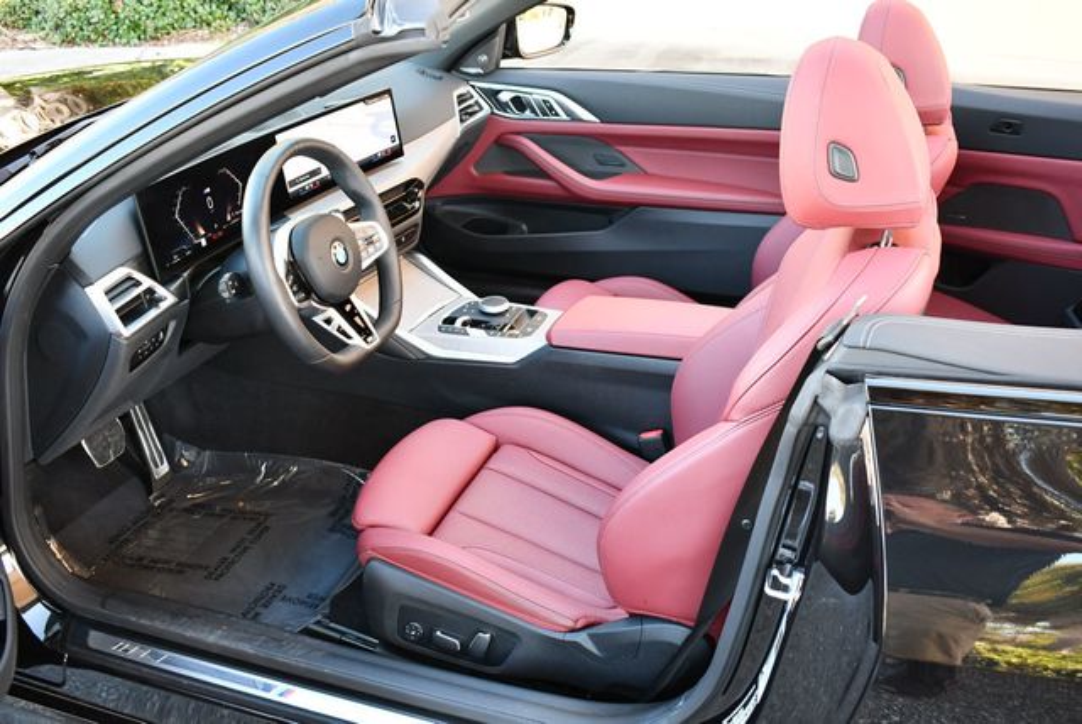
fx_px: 1083
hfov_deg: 53.1
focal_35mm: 36
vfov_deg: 36.9
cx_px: 541
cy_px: 362
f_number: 3.5
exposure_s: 1/160
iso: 800
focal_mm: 18
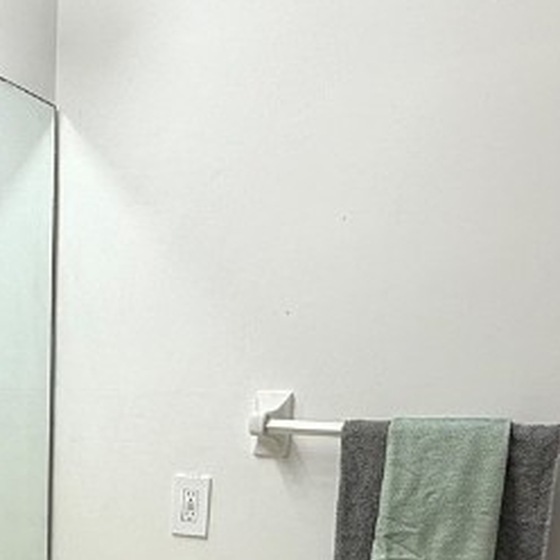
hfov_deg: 31.6
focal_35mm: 51
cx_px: 45
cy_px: 605
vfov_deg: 30.2
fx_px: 933
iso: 64
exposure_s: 1/120
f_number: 2.2
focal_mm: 2.22
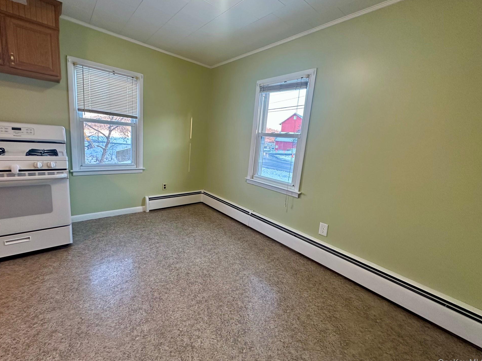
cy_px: 175
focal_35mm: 15
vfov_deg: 81.7
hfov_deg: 98.1
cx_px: 231
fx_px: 209
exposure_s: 1/120
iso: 200
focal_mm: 2.22
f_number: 2.2
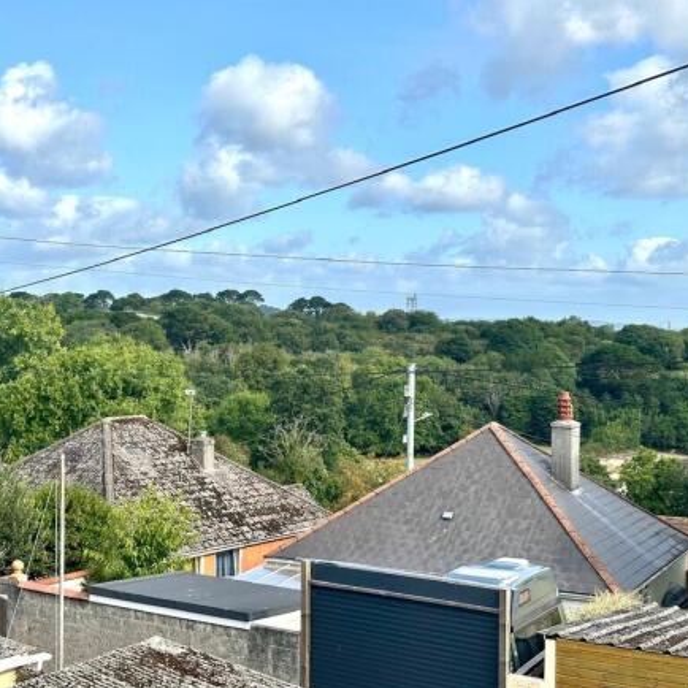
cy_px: 345
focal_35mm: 57
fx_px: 1282
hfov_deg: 29.9
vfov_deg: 30.0
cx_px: 258
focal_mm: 6.86
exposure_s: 1/3472
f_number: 1.78
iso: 64
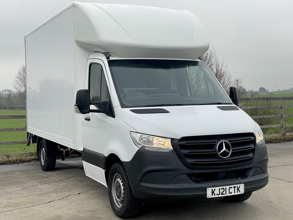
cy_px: 110
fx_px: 440
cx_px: 146
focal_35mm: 52
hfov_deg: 36.8
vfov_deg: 28.0
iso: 32
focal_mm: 6
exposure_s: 1/99
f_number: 2
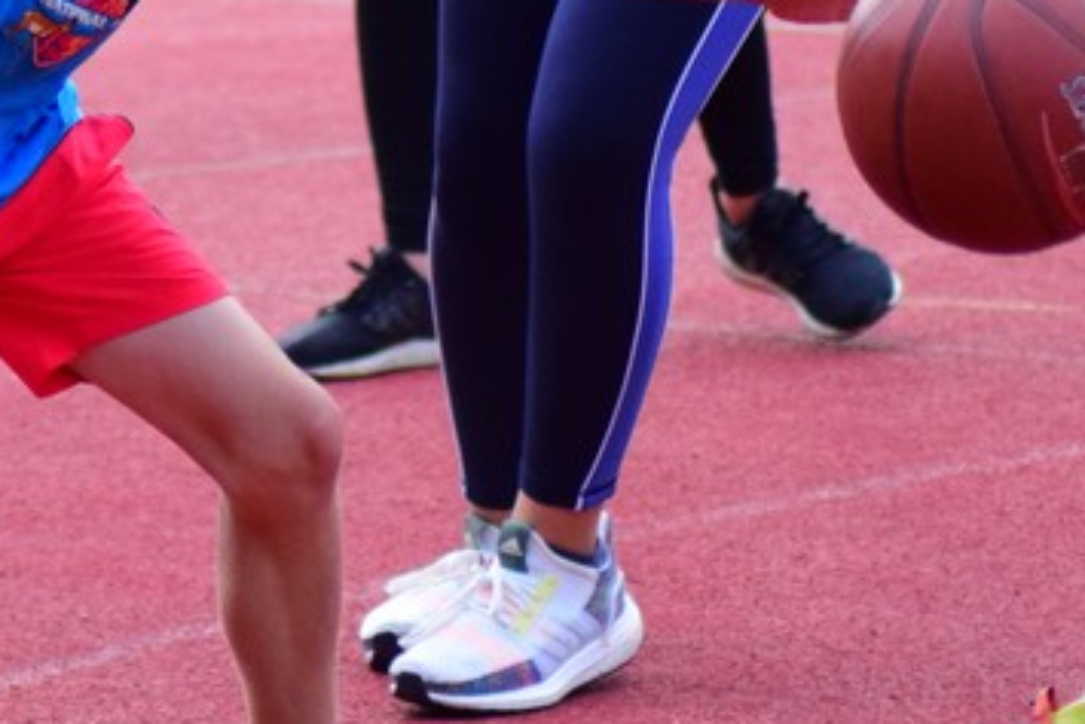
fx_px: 12000
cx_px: -40
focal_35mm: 398
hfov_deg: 5.2
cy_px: -130
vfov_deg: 3.5
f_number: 4
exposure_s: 1/1000
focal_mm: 92
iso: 1600
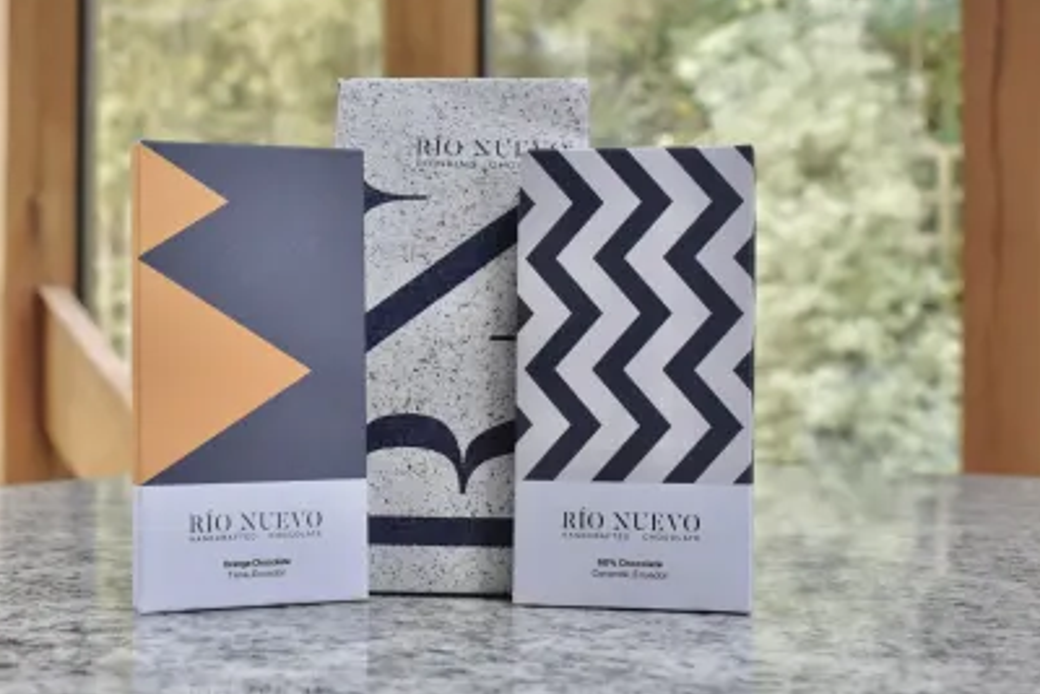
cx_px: 476
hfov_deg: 40.6
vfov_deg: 27.8
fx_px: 1404
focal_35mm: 49
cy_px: 377
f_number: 5.6
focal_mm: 27
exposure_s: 1/30
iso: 800
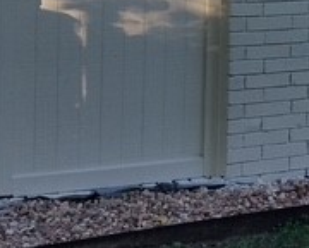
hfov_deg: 19.2
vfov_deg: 15.9
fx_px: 823
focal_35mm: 90
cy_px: -105
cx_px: 433
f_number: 1.7
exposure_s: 1/534
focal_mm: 4.2
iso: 50
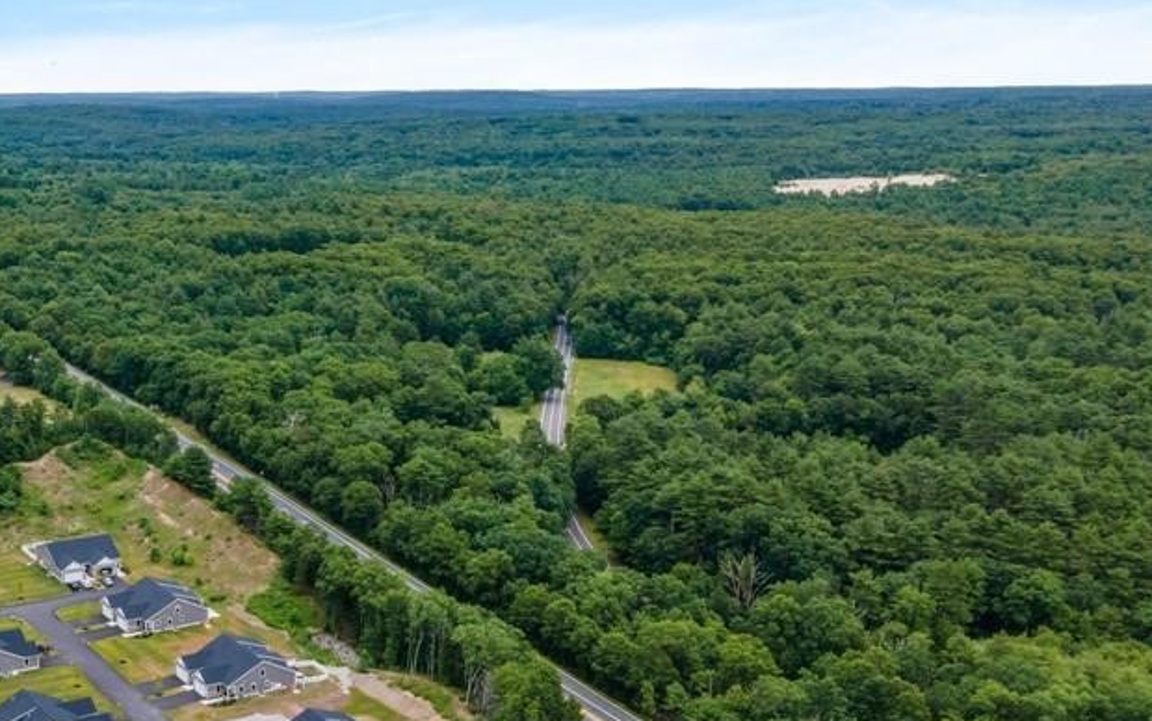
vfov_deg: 29.8
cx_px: 221
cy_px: 578
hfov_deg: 44.7
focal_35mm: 42
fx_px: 1319
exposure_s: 1/250
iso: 100
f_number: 2.8
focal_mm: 4.5
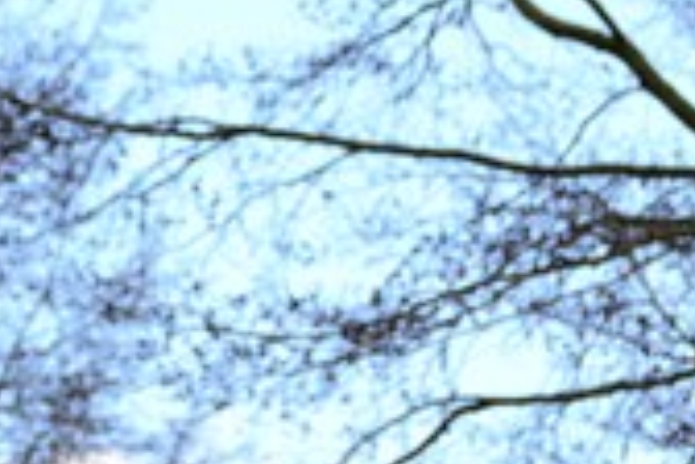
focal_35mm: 364
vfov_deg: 3.8
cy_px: 290
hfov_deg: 5.6
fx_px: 7027
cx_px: -33
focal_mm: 68
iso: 1600
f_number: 10
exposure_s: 1/1600
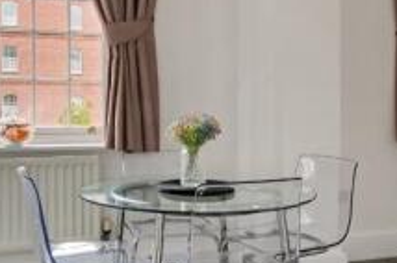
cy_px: 116
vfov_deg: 31.1
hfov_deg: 45.2
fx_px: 473
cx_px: 158
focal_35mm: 43
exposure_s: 1/13
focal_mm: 14
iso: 400
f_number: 14
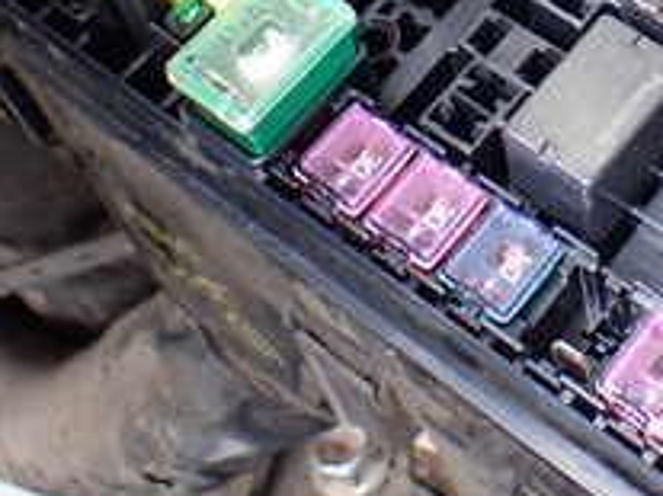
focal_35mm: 87
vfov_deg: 16.4
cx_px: 599
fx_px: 1665
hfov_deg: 22.0
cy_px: -77
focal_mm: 5.4
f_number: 2.3
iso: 320
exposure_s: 1/125
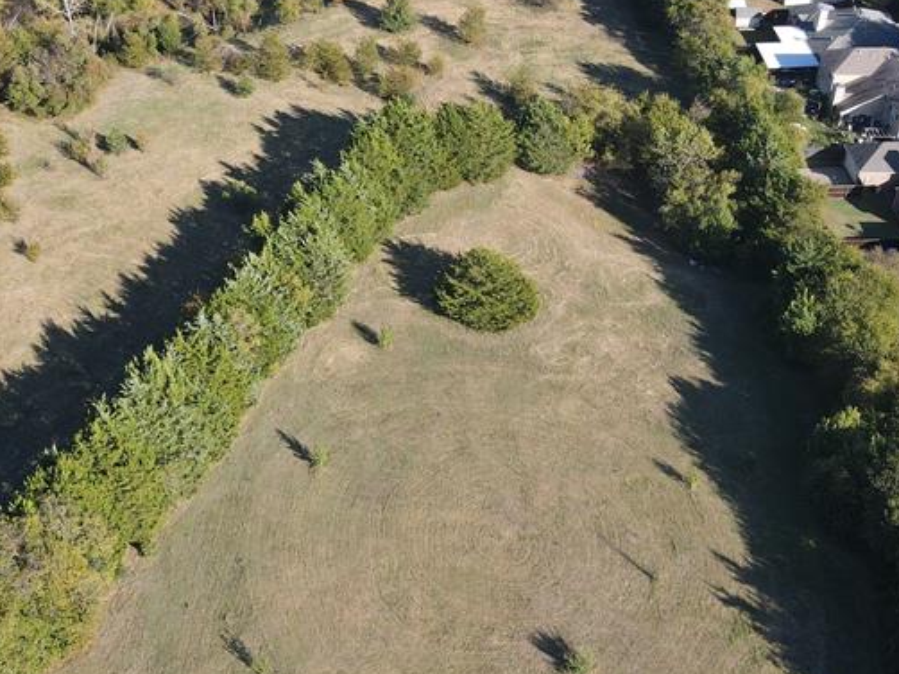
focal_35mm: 49
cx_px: 308
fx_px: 1272
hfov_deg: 38.5
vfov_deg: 29.6
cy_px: 294
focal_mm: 4.5
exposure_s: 1/350
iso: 100
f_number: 2.8
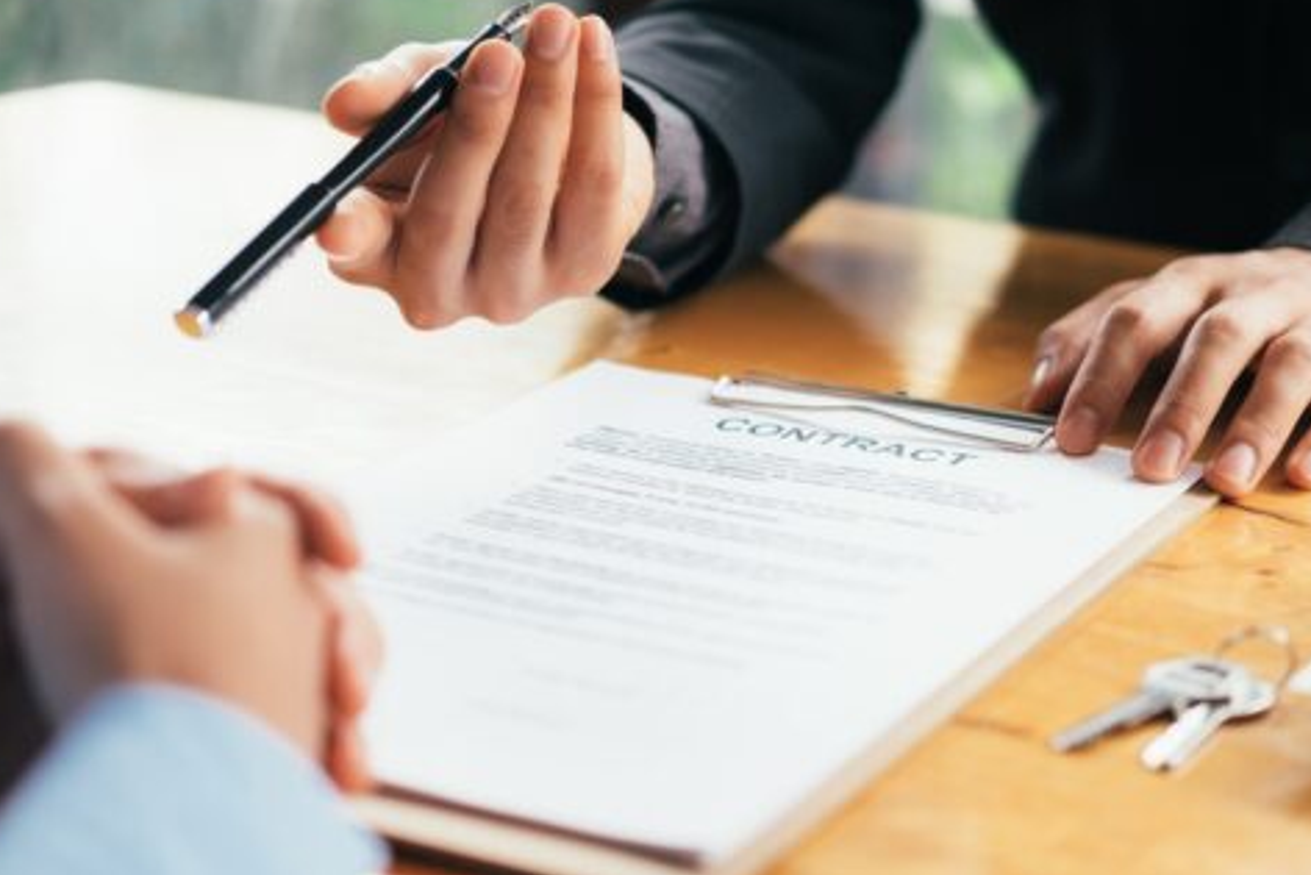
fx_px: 2513
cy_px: 394
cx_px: 810
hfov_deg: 29.1
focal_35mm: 69
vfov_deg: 19.7
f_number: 2
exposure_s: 1/180
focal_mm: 35
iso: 320
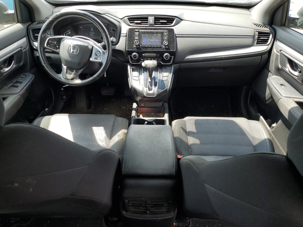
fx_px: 228
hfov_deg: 67.3
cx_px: 152
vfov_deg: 53.1
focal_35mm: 26
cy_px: 114
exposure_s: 1/303
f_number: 1.5
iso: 50
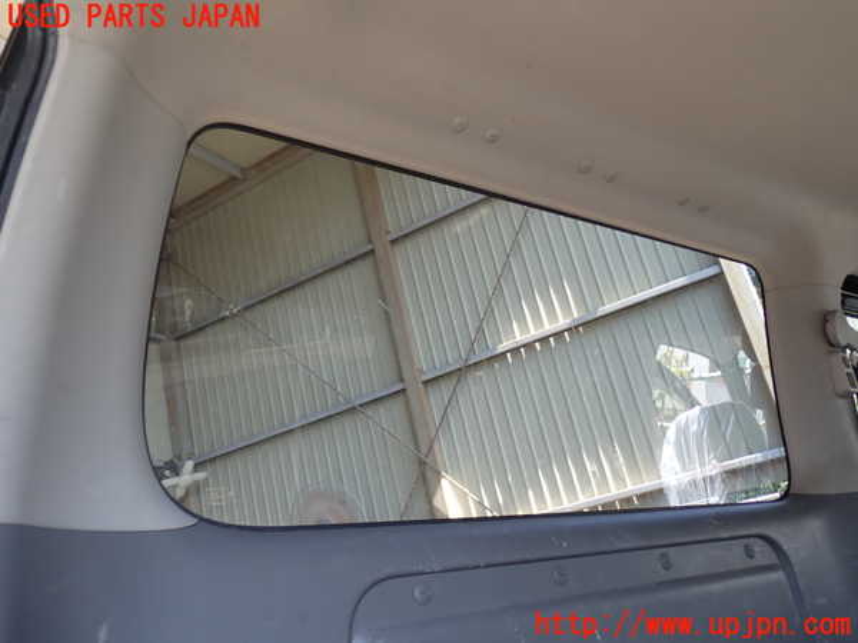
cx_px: 429
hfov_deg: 60.0
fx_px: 744
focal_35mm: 30
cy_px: 322
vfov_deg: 46.8
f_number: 2.3
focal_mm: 5.4
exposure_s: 1/60
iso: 100
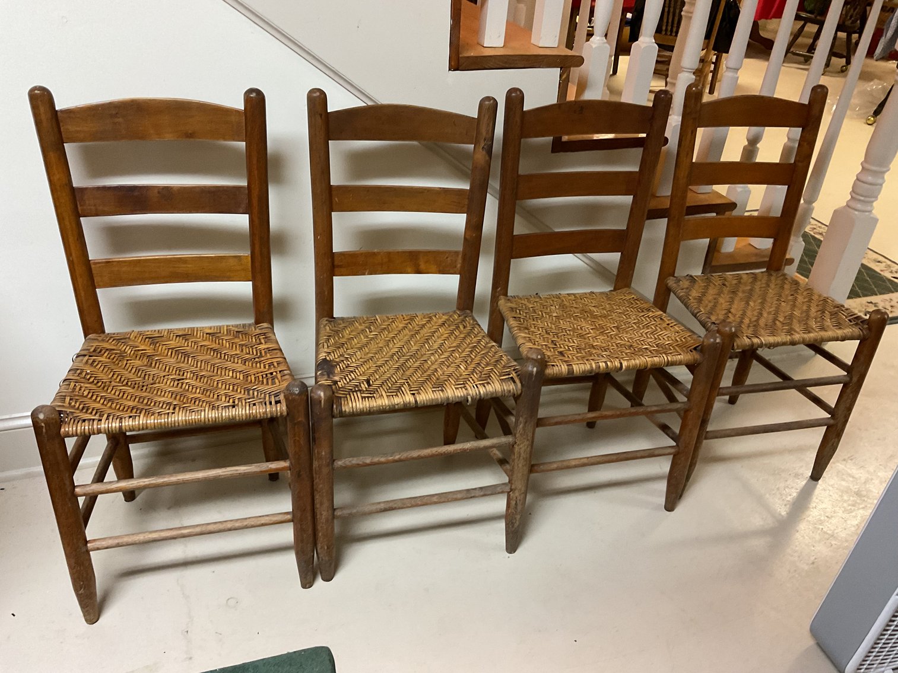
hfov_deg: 61.7
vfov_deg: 48.2
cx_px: 449
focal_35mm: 29
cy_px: 336
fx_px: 752
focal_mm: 3
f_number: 1.8
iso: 200
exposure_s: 1/60
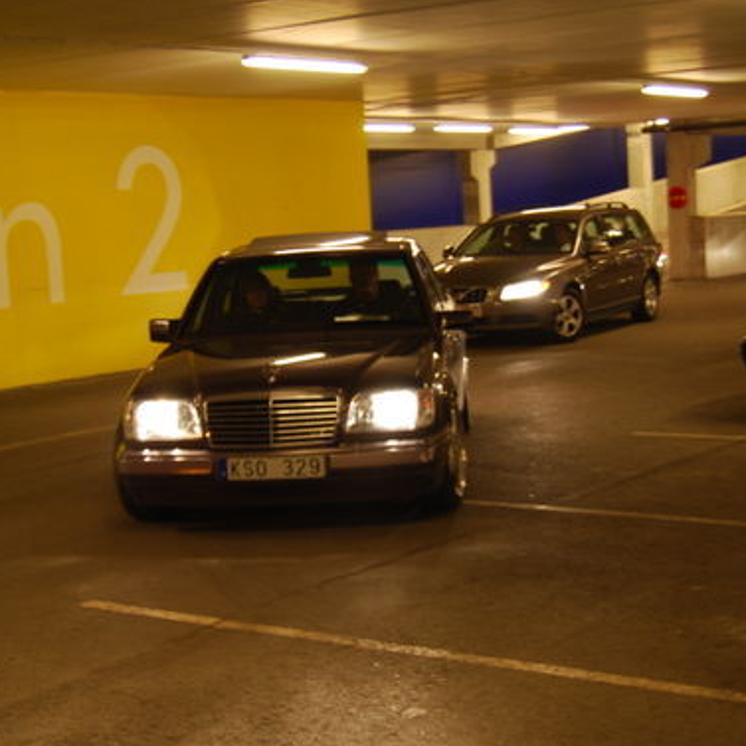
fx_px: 1585
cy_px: 398
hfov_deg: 26.5
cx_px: 321
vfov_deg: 26.5
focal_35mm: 65
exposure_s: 1/15
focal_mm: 30
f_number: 4.2
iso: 400
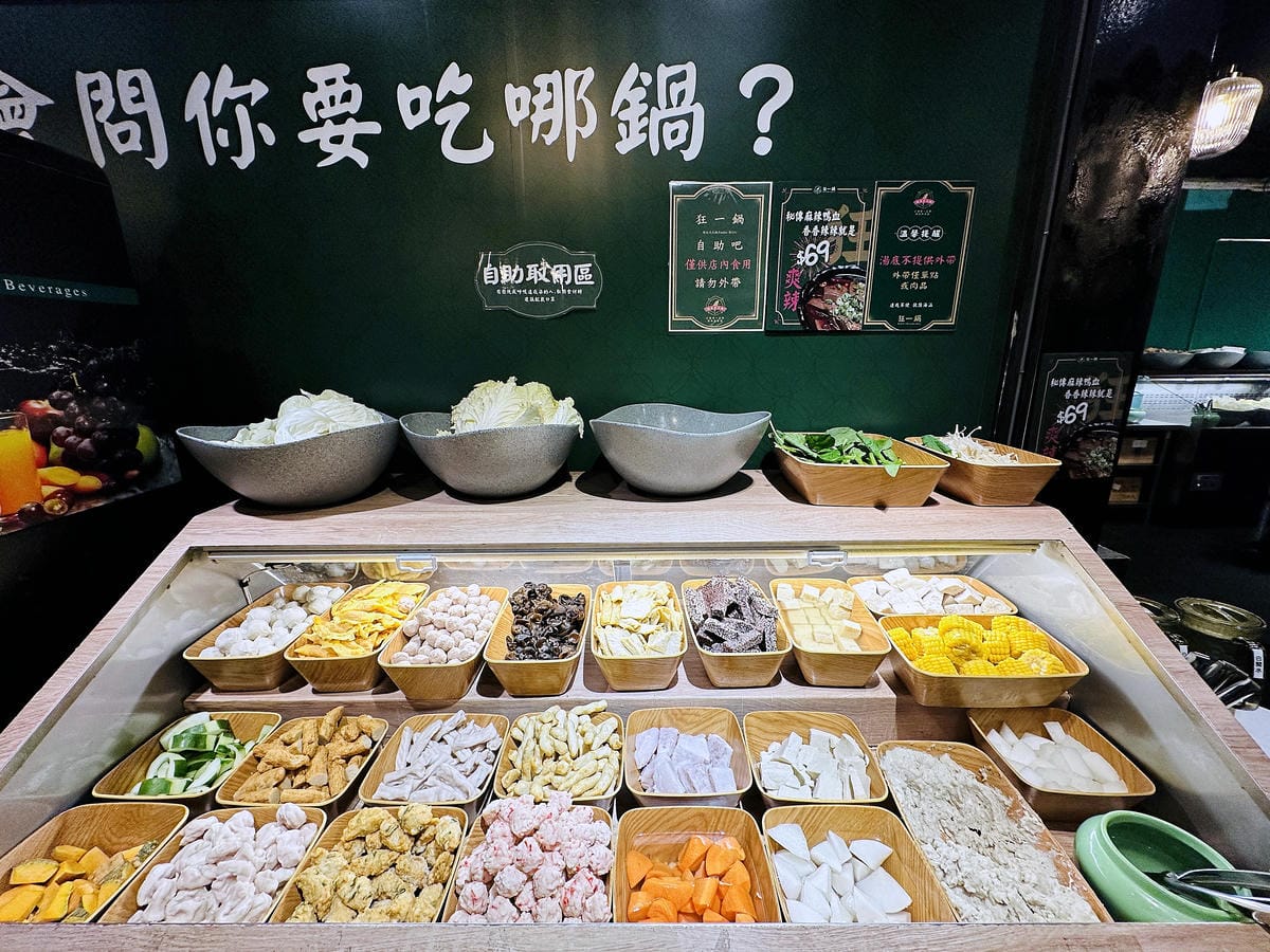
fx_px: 514
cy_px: 476
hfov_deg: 102.1
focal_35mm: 14
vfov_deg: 85.7
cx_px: 635
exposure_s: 1/120
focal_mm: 2.22
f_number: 2.2
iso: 160
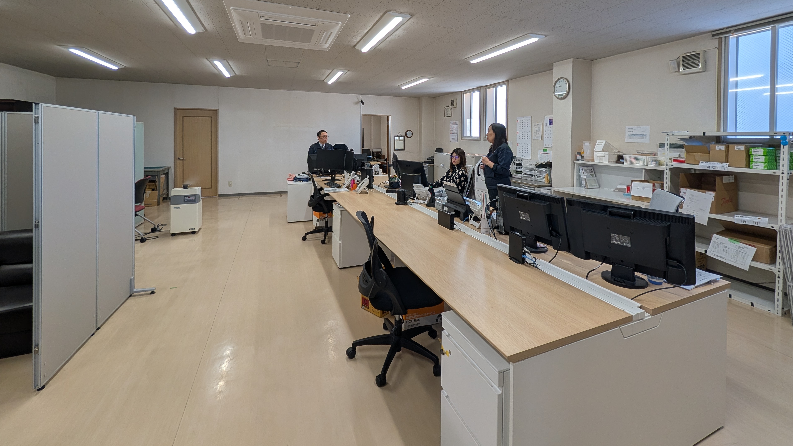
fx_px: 294
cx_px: 406
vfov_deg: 71.7
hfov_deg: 106.8
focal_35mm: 14
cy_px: 142
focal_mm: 2.02
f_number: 1.7
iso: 68
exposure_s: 1/290
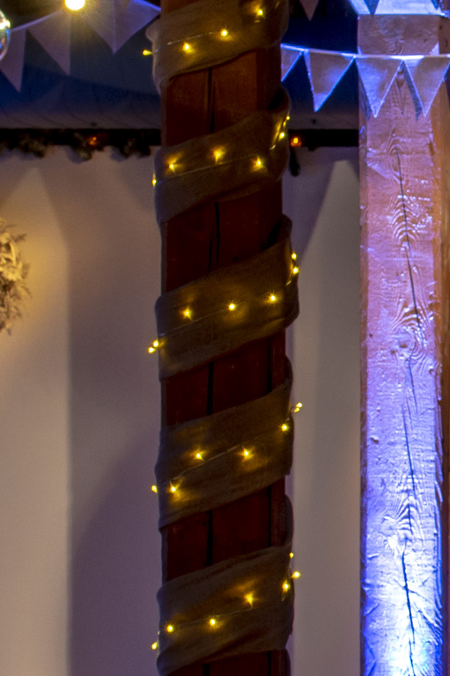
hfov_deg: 6.2
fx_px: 4051
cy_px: 488
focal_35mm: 216
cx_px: 941
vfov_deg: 9.5
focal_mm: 32
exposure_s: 1
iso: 200
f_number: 8
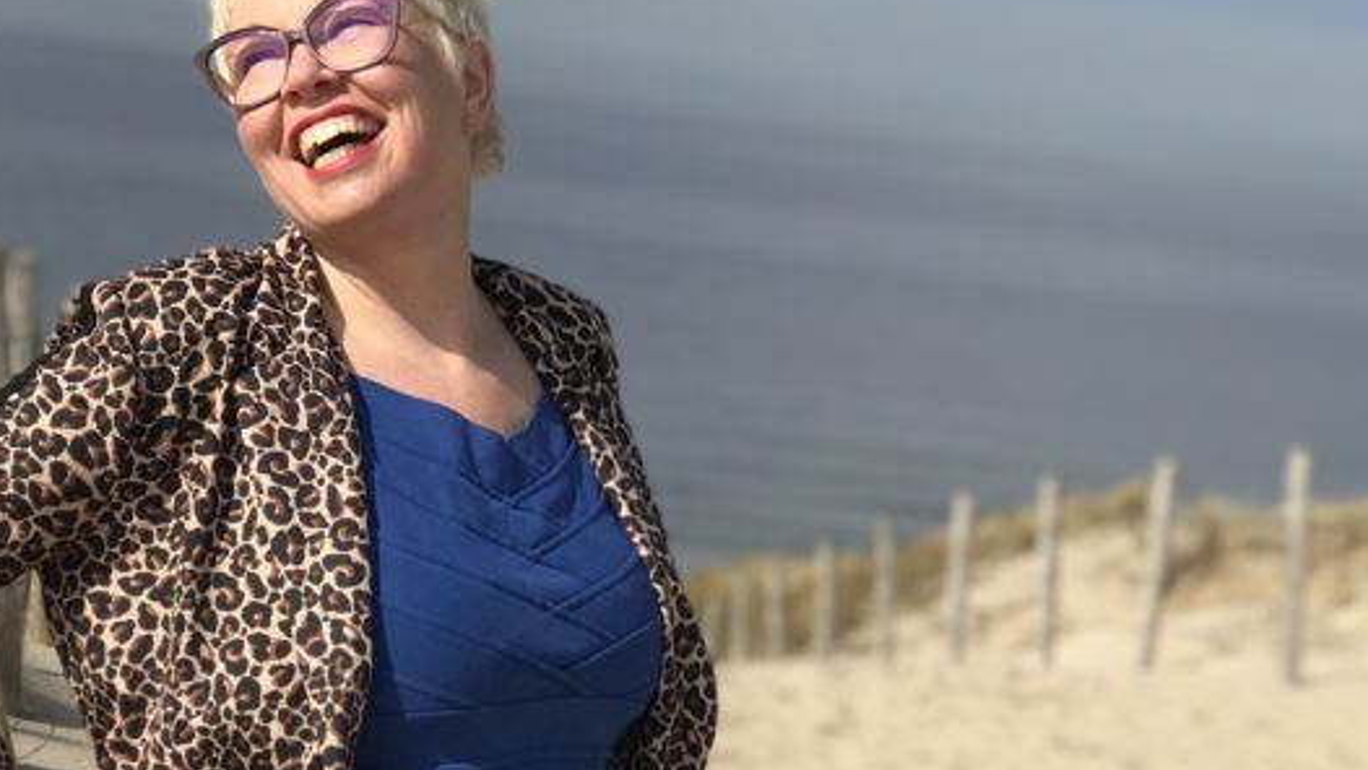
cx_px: 648
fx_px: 4390
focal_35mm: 121
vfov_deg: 10.0
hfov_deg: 17.7
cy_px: 692
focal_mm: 6.6
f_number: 2.8
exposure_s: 1/1259
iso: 20
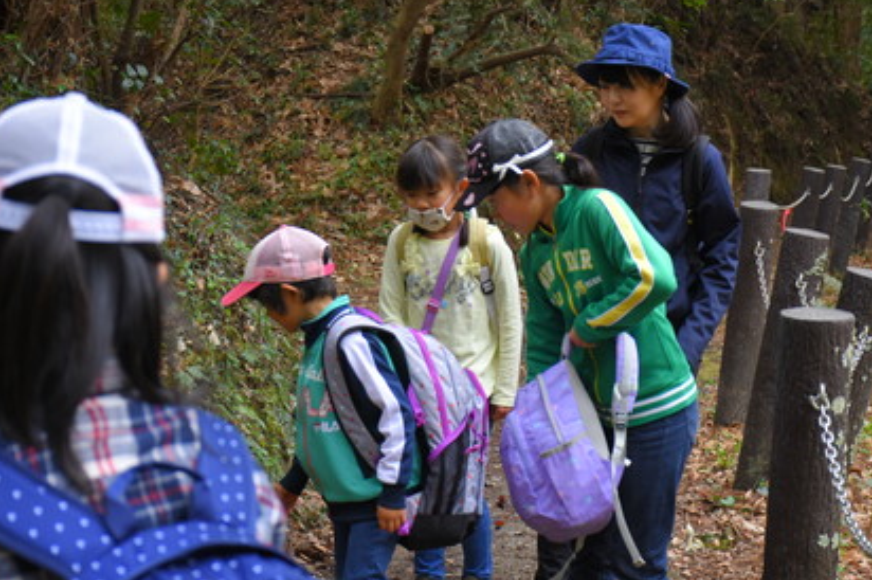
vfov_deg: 15.0
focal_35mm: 91
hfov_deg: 22.4
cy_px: 238
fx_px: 2202
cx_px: 442
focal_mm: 50
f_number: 6.3
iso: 400
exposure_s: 1/160
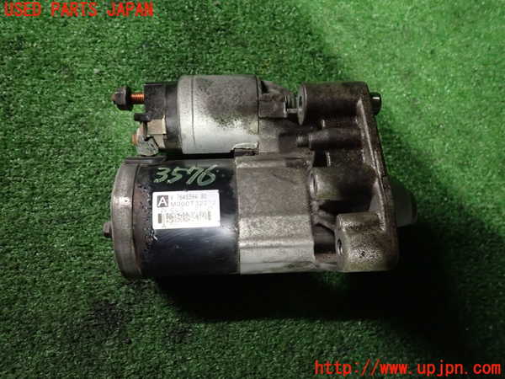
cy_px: 190
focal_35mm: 25
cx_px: 252
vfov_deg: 54.9
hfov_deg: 69.4
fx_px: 365
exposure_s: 1/30
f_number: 2
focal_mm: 4.5
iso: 640
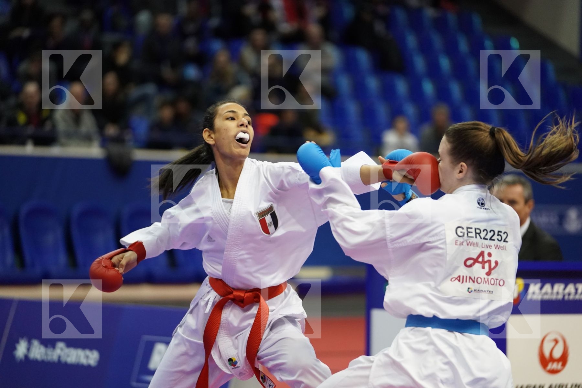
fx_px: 2441
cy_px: 194
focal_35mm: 151
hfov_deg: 13.6
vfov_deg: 9.1
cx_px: 291
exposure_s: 1/1000
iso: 5000
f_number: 2.8
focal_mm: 151
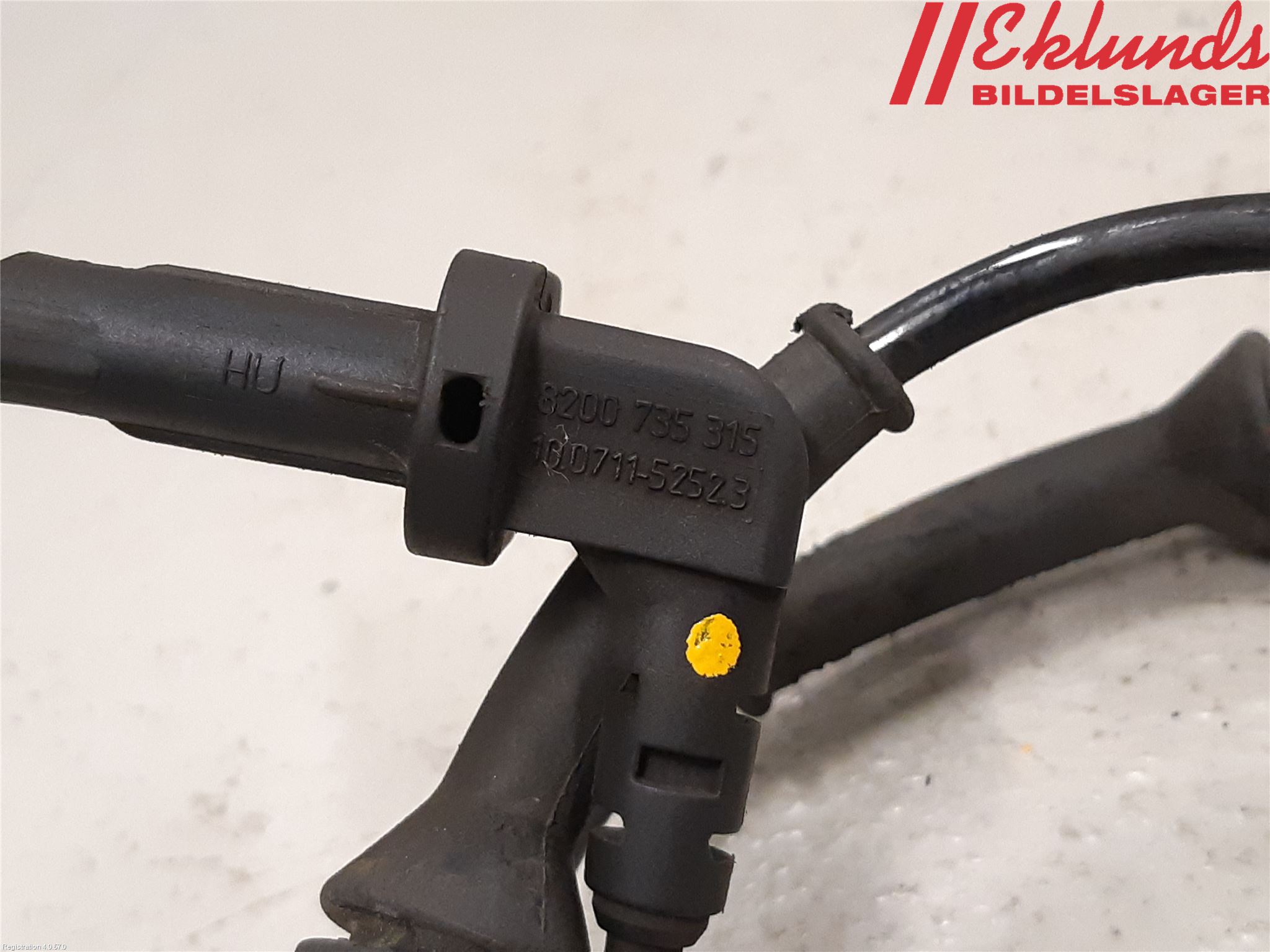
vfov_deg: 53.1
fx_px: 954
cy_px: 476
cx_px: 635
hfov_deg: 67.3
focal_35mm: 26
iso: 250
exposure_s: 1/50
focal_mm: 3.93
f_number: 1.7
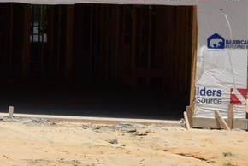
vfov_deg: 11.4
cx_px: -246
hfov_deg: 14.4
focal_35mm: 119
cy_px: -9
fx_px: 821
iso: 200
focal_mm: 18
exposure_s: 1/400
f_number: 10
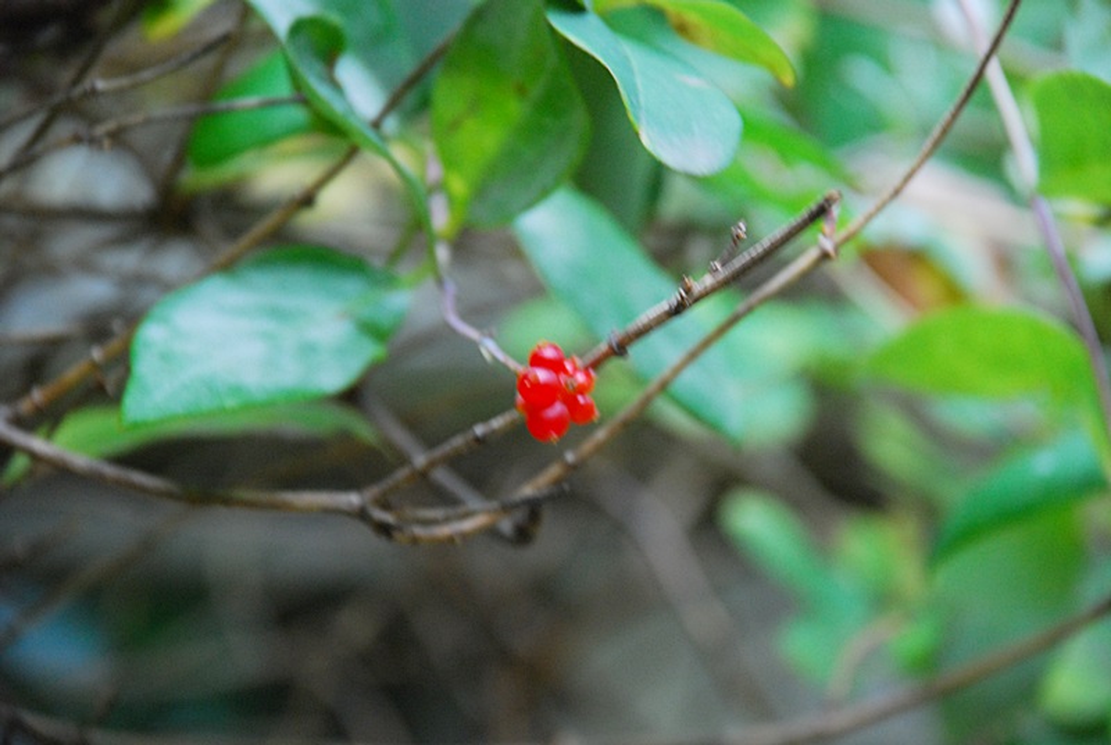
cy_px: 372
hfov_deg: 10.1
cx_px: 556
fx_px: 6259
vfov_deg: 6.8
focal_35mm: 202
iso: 800
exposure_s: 1/30
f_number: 5.6
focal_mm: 135
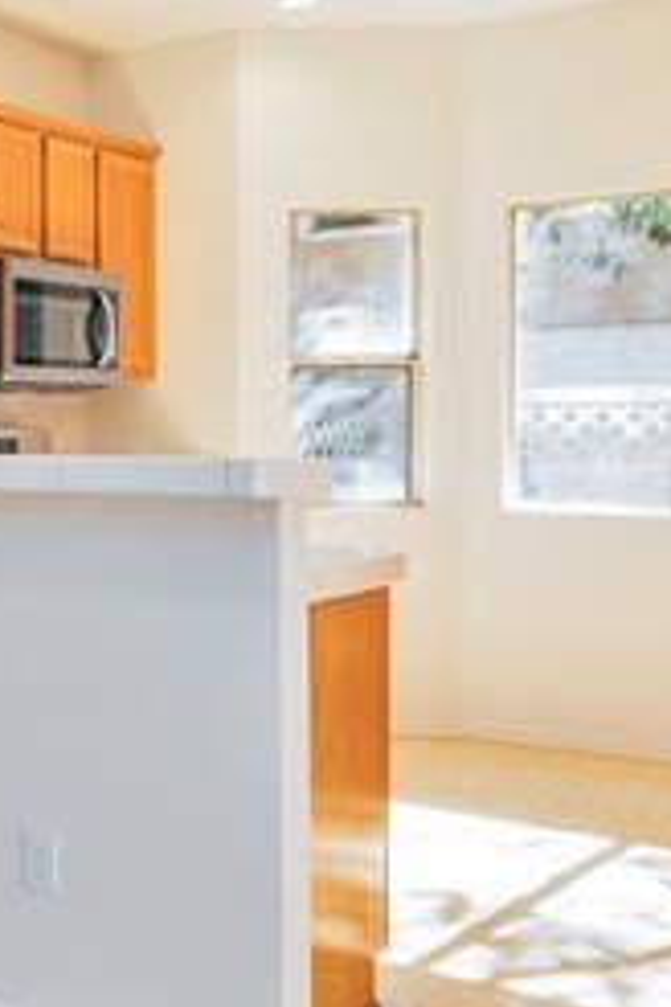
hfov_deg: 22.8
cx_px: -290
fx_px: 1398
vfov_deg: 39.5
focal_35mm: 50
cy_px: 411
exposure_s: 1/30
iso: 200
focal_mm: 12
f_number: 4
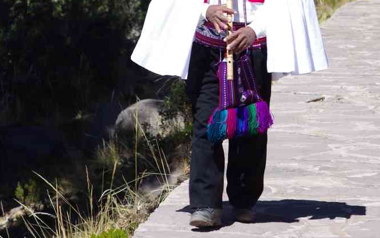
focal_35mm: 249
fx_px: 2579
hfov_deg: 8.4
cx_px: 190
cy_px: -5
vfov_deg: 5.3
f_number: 8
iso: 200
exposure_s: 1/160
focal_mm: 107.5
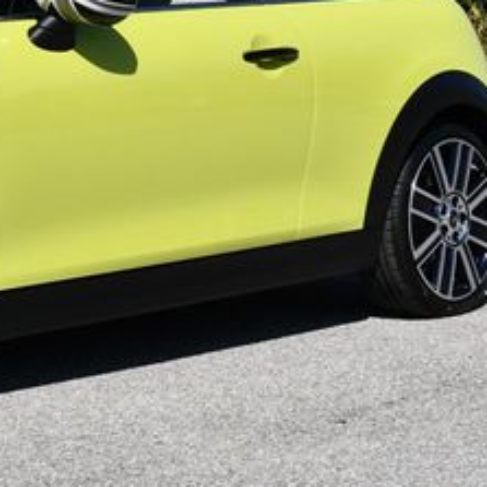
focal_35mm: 117
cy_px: 37
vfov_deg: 14.7
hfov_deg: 14.4
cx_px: -103
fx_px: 1862
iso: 100
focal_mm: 24
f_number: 9
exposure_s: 1/400
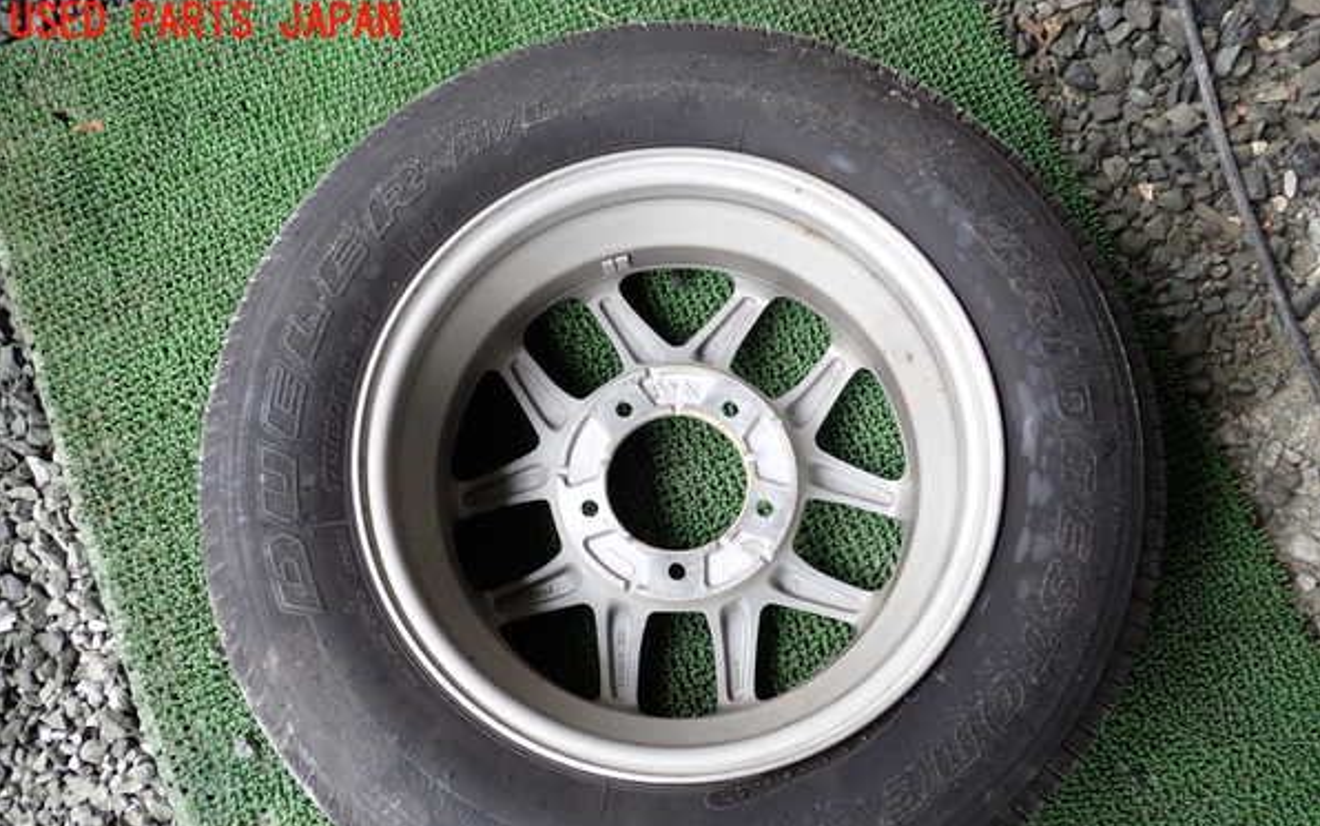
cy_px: 494
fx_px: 1152
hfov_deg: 59.6
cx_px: 662
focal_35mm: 32
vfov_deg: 39.3
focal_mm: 5.4
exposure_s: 1/100
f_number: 2.3
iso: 200
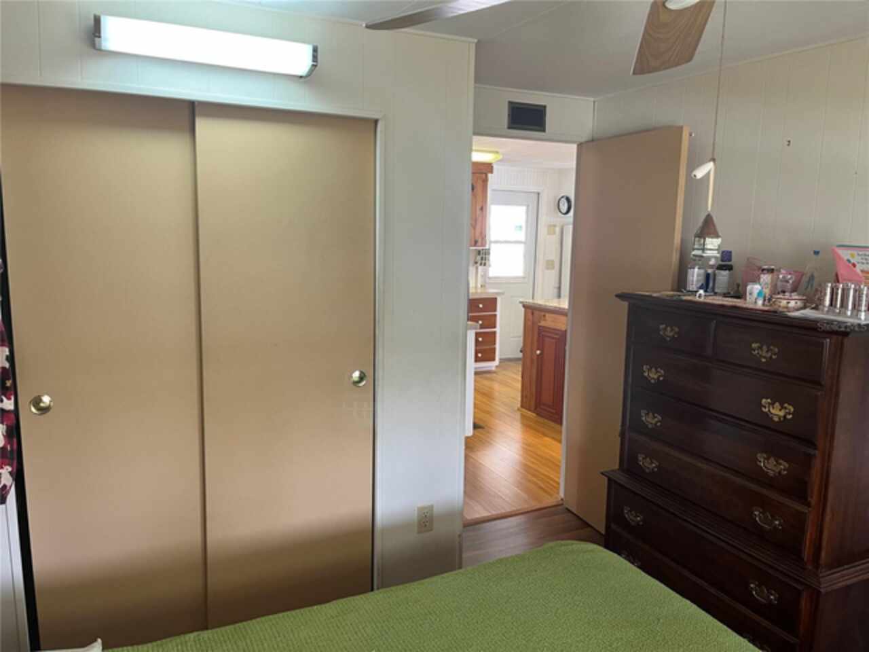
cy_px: 326
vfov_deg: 53.1
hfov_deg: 67.3
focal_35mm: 26
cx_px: 434
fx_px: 653
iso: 100
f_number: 1.6
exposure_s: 1/60
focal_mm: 5.1
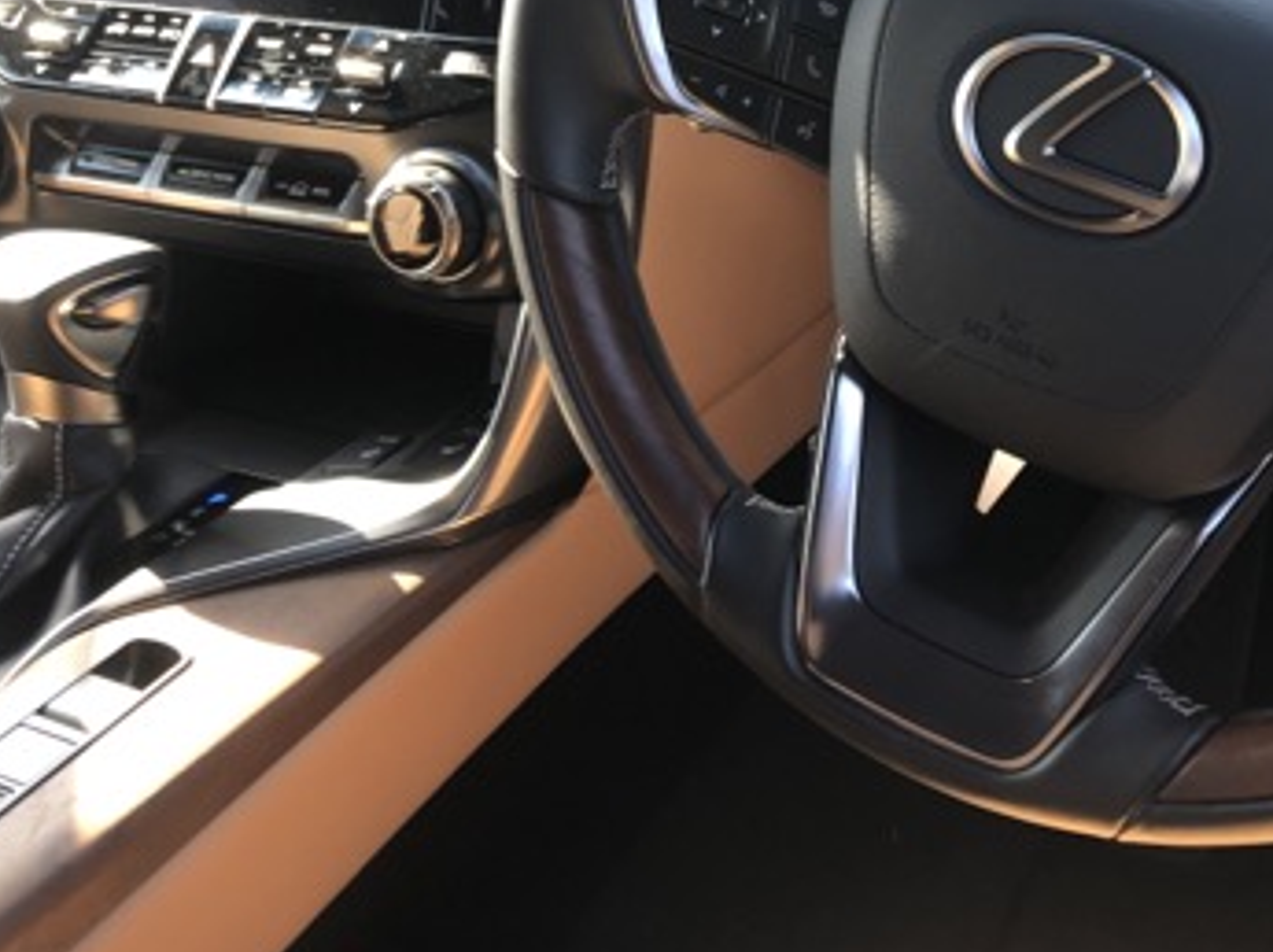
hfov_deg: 36.3
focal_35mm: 52
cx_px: 904
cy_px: 140
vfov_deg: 27.2
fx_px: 1910
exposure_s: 1/60
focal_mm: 3.99
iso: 32
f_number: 1.8
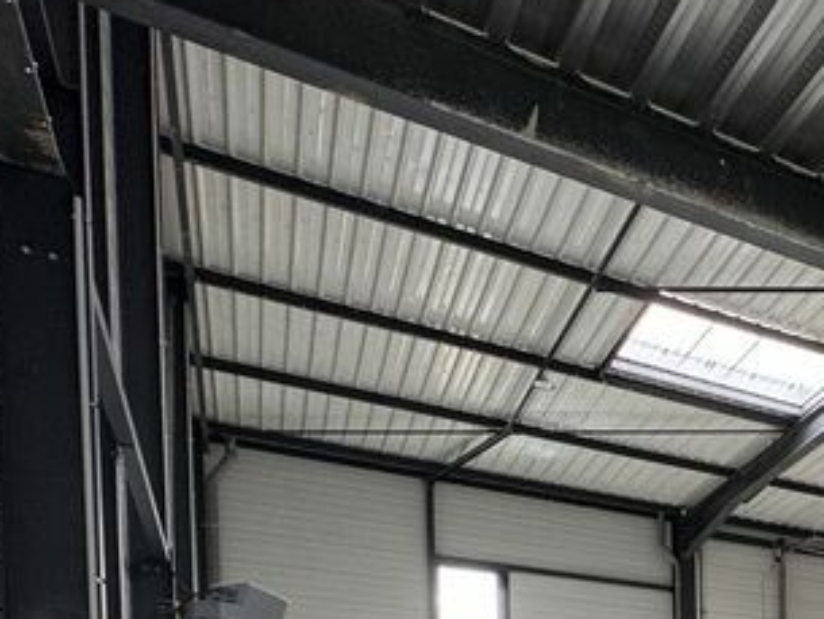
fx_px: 1048
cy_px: 849
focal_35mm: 44
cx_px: 1170
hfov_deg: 29.9
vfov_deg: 26.6
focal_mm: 2.22
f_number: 2.2
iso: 80
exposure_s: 1/99
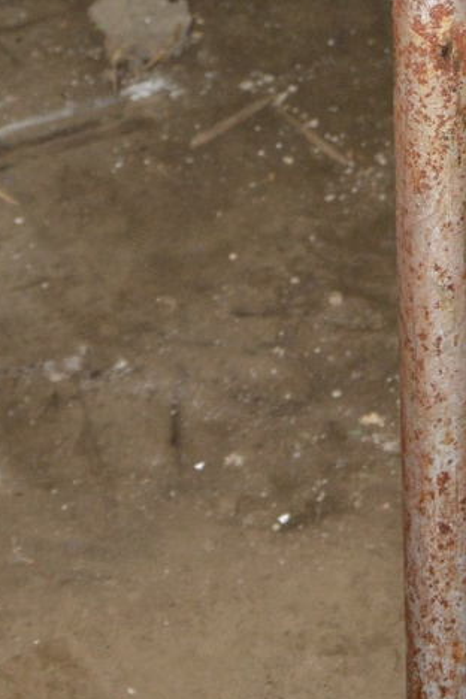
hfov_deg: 6.3
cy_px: -320
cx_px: 311
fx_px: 4233
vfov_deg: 9.2
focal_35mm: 218
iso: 800
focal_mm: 40
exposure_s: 1/60
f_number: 7.1
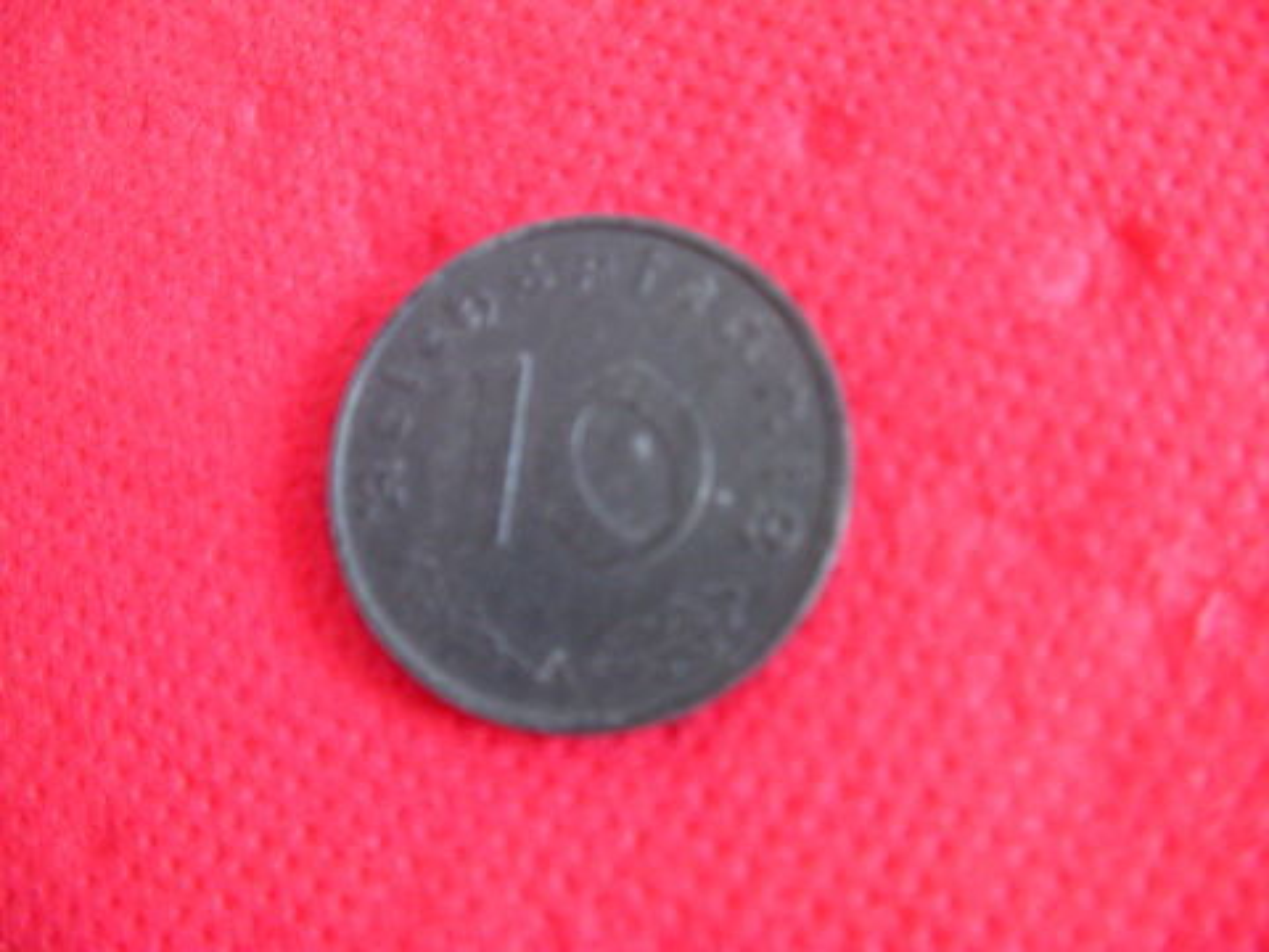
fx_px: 1393
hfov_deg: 49.0
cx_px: 634
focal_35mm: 38
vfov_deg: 37.7
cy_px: 476
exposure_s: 1/20
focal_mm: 6.3
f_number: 3.5
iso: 200
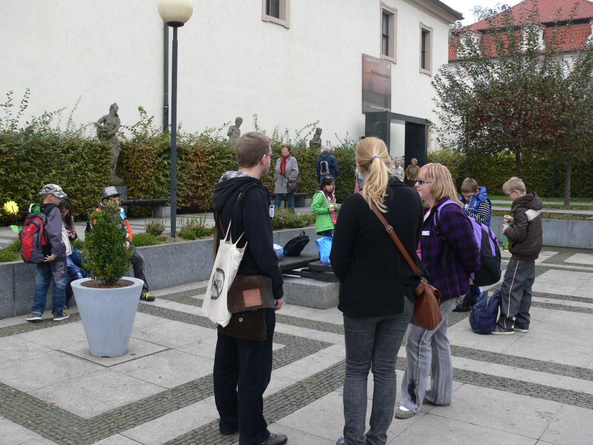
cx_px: 296
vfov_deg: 40.7
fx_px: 599
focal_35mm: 35
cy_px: 222
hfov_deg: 52.6
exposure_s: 1/100
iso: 100
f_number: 4
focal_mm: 7.4
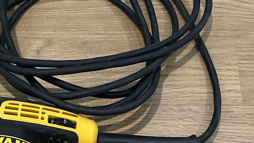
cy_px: 90
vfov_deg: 17.2
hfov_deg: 30.0
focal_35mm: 70
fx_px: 471
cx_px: 90
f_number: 1.6
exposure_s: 1/33
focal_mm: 5.1
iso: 400
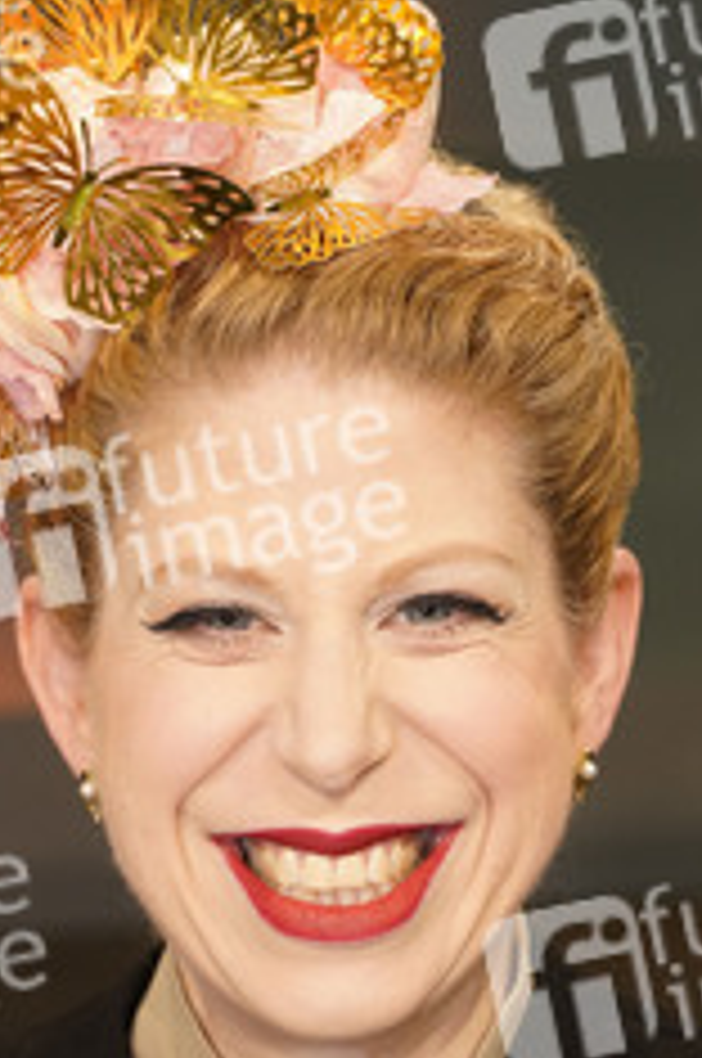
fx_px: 3197
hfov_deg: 12.5
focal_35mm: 109
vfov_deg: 18.7
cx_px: 306
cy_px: 738
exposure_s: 1/125
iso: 2000
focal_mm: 64
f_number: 5.6
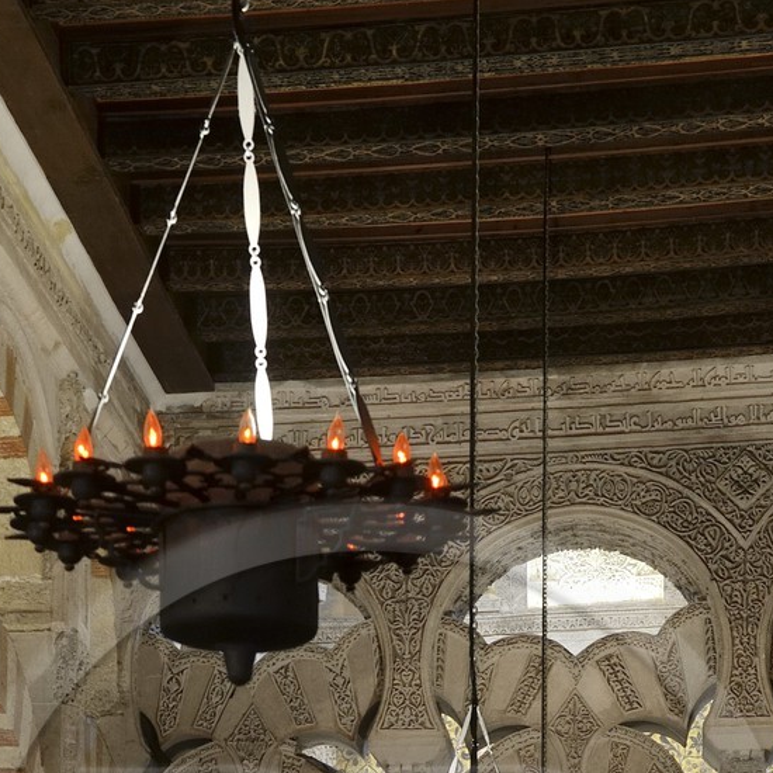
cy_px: 942
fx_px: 2375
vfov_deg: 17.6
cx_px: 368
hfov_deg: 18.5
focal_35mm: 94
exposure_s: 1/5
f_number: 4.5
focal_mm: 38
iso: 800
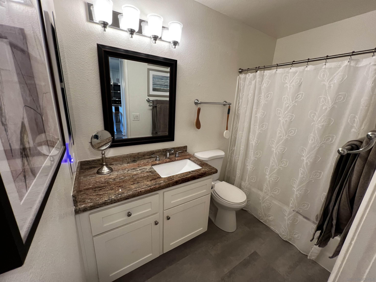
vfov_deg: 89.9
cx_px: 188
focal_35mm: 13
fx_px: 141
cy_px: 141
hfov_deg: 106.2
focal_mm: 1.57
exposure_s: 1/60
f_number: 1.8
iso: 125
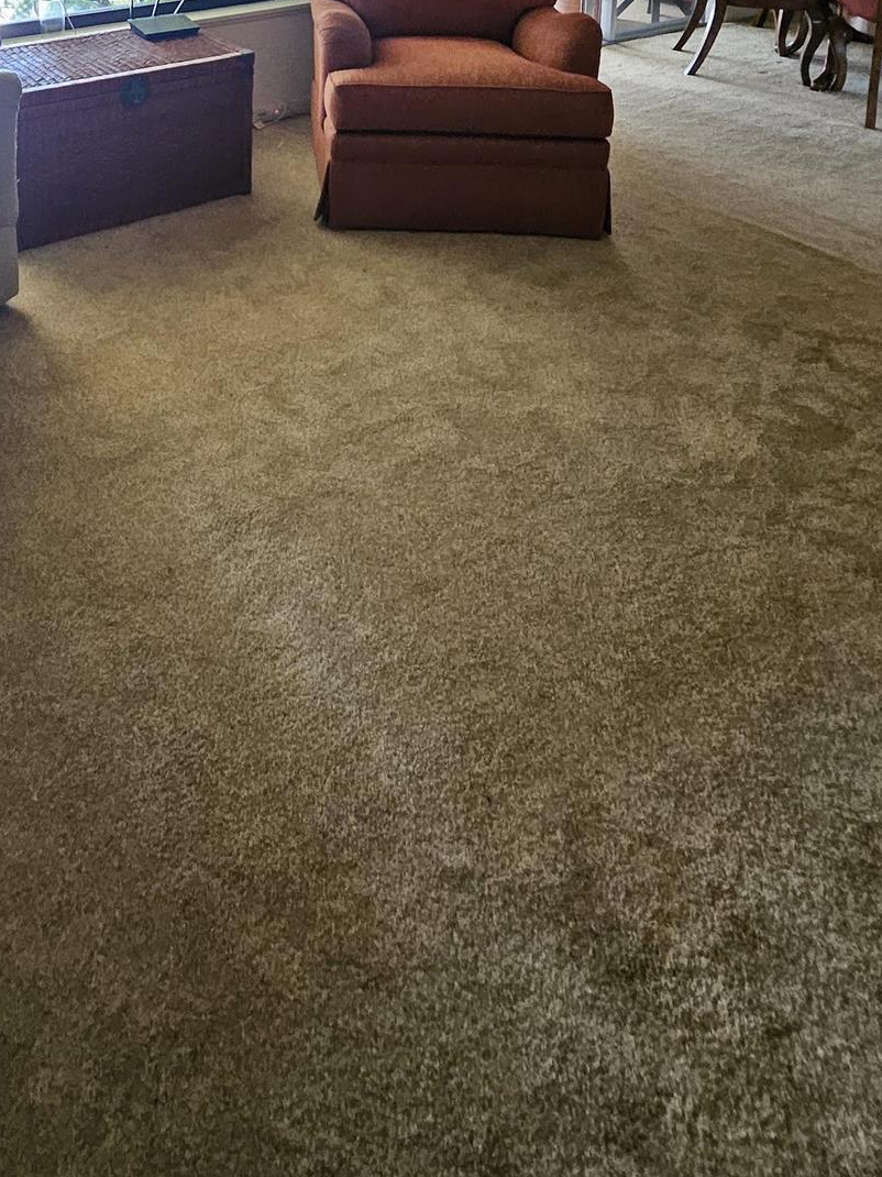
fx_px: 952
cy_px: -48
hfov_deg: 46.1
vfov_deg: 49.3
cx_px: 131
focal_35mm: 28
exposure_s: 1/30
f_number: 2.2
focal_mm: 1.7
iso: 320
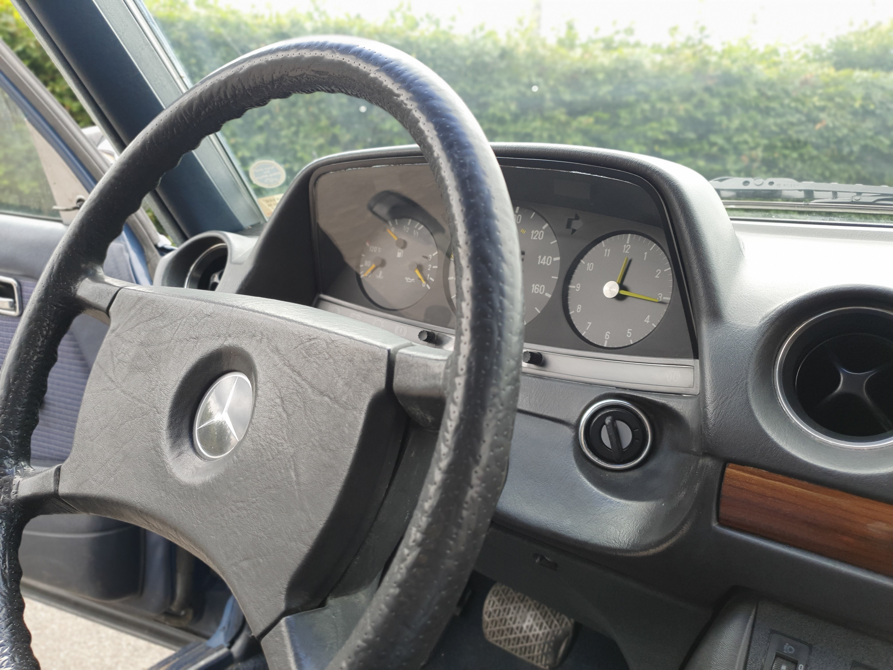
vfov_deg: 53.1
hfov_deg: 67.3
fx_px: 671
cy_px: 335
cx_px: 446
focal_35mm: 26
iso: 50
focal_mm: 4.32
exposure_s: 1/197
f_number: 1.5
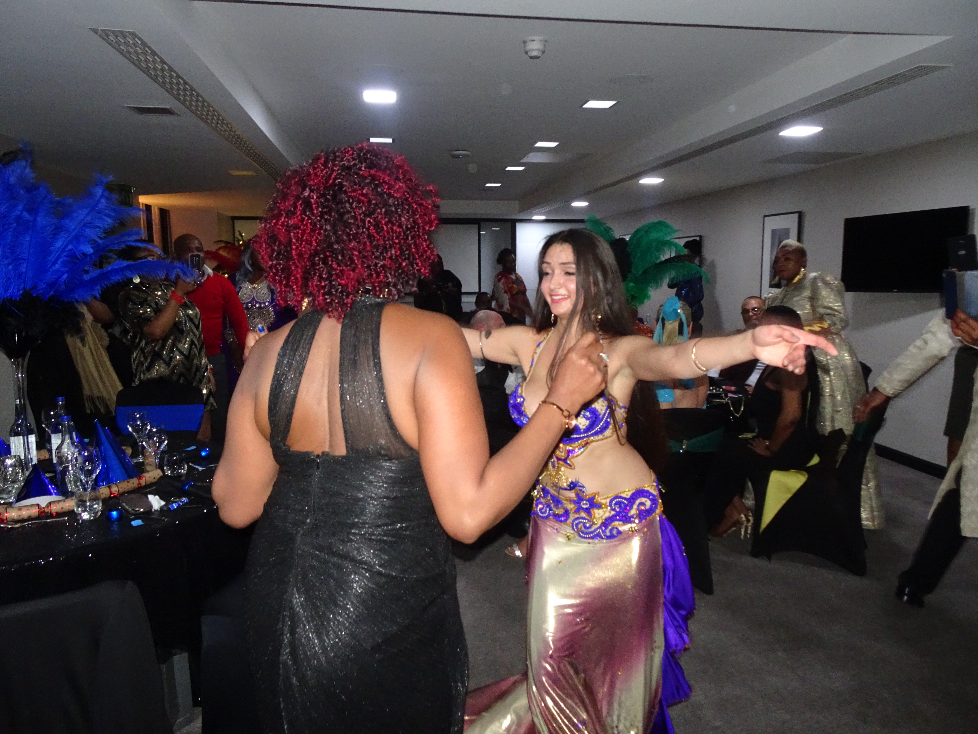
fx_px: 678
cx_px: 489
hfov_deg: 71.6
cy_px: 367
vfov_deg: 56.8
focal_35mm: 24
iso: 640
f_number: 3.5
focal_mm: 4.1
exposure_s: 1/30
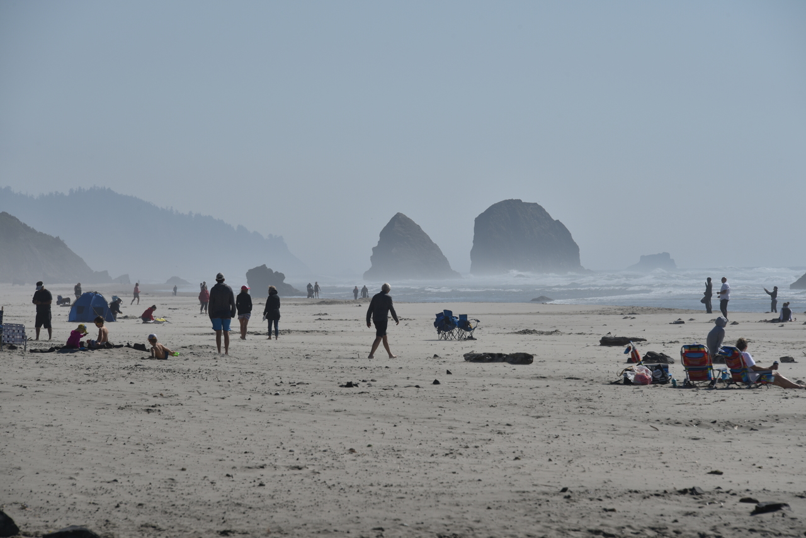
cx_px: 403
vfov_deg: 6.9
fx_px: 4479
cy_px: 269
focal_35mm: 200
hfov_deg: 10.3
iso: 100
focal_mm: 200
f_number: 11
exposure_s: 1/500
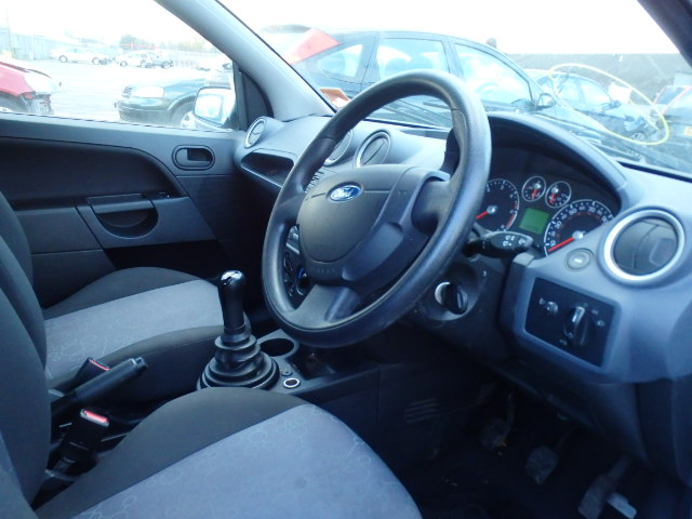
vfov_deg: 49.7
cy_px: 260
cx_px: 346
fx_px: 560
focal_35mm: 28
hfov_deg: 63.4
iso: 800
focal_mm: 5
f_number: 3.9
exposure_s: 1/80
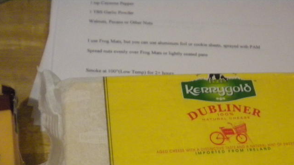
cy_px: 155
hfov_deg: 38.2
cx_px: 192
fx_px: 421
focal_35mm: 54
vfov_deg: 21.6
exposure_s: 1/37.5
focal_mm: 6.3
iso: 800
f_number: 3.1
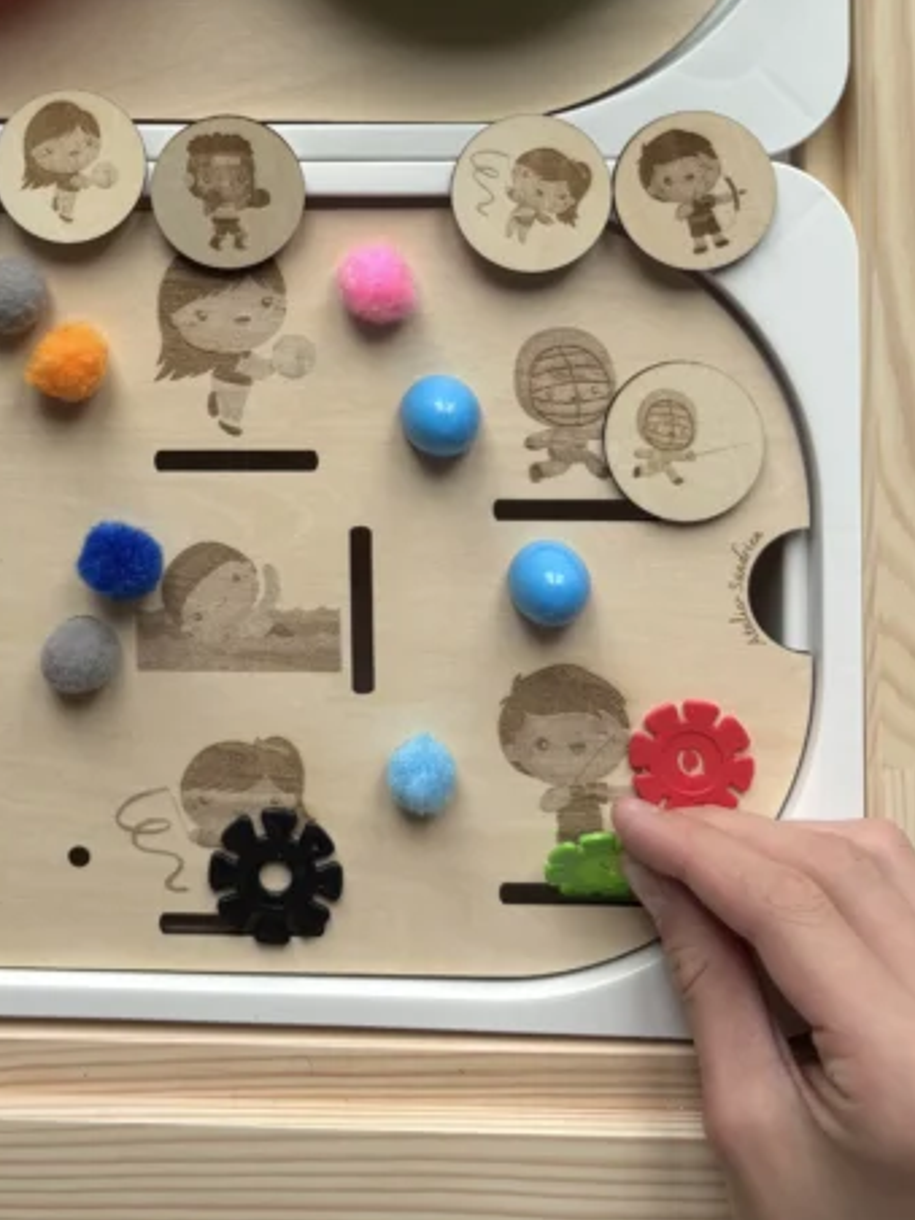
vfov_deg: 38.8
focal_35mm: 46
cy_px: 159
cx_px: 229
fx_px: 1621
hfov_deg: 31.0
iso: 40
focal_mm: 5.96
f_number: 1.6
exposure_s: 1/150
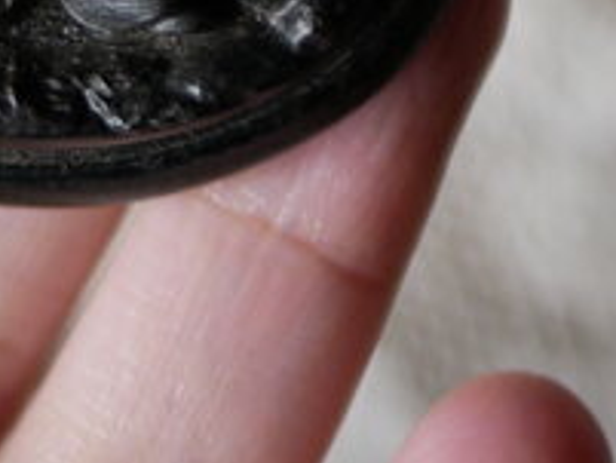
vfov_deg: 6.9
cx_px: 69
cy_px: -175
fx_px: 3775
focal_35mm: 212
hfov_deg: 9.3
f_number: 2
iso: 200
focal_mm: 25
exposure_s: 1/125
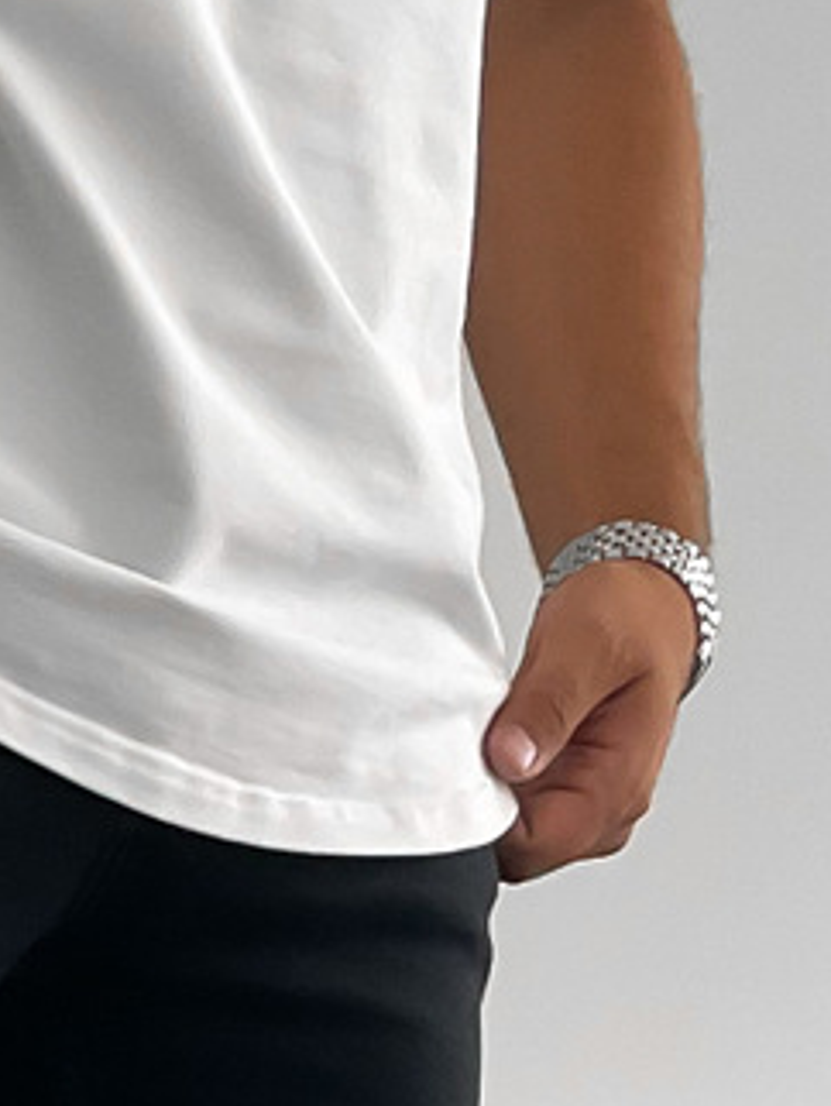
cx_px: -38
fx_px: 4603
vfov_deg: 13.2
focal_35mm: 144
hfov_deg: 10.2
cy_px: 1463
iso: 50
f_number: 1.8
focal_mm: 3
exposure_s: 1/120
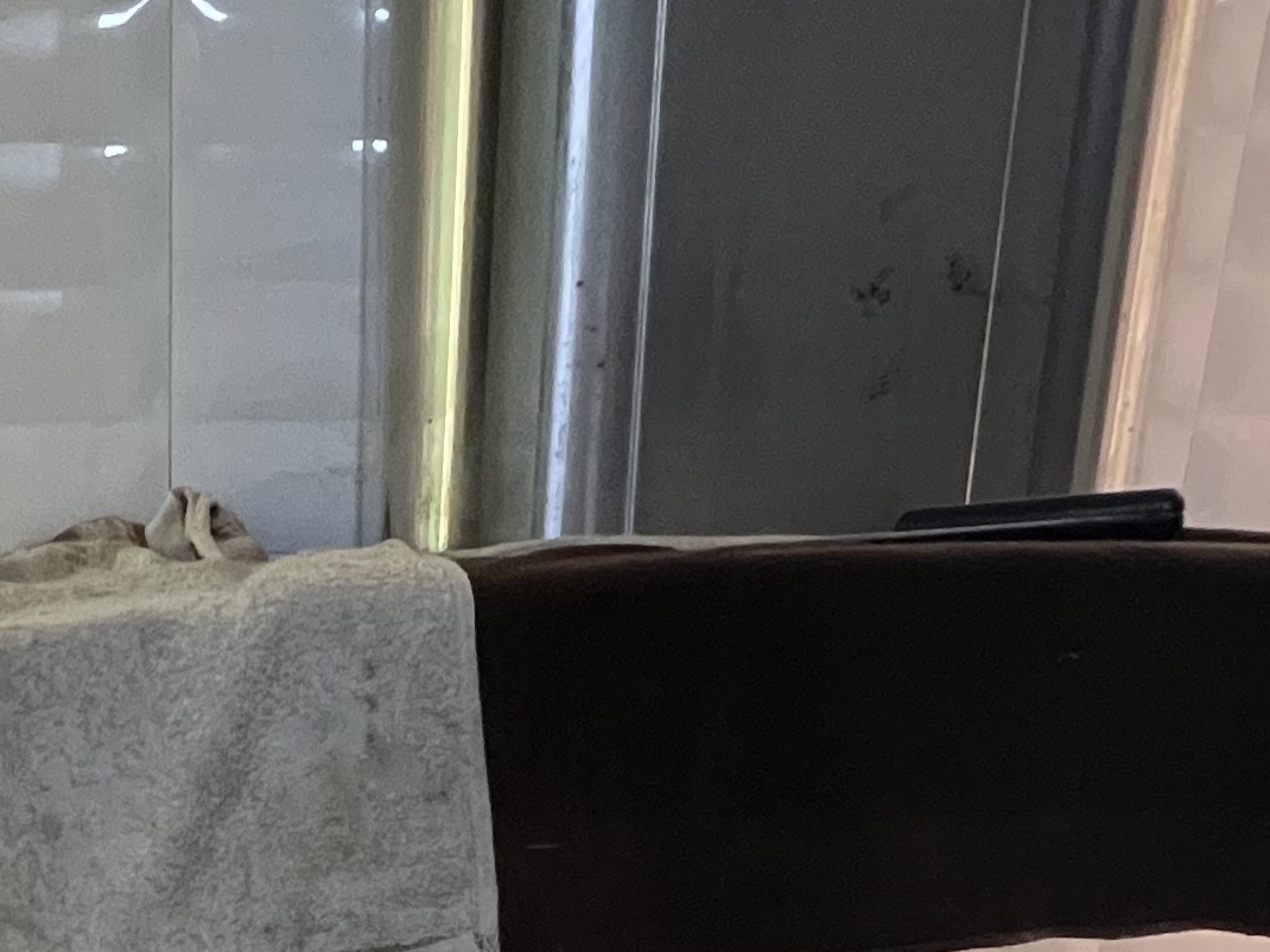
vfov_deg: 25.6
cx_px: 138
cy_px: 1233
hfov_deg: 36.6
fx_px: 1797
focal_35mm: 49
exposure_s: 1/50
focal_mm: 1.57
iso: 800
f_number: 1.8
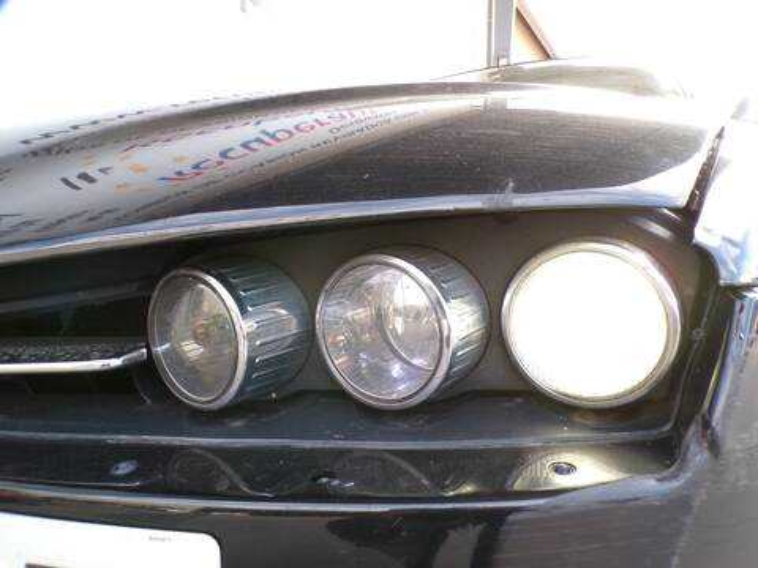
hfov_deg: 71.6
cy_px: 284
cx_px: 379
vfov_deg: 56.8
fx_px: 526
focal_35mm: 24
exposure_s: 1/45
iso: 100
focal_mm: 4.3
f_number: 4.4
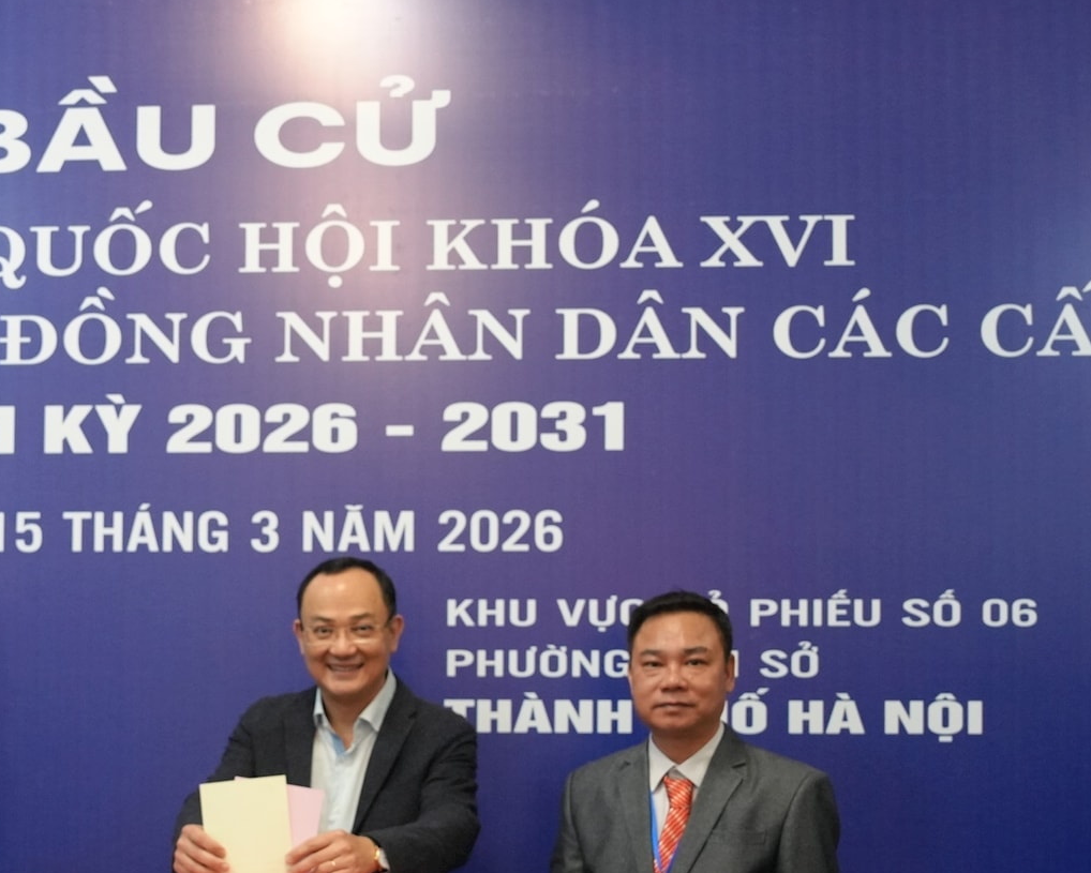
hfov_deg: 27.0
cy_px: 657
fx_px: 2229
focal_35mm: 69
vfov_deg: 22.0
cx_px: 215
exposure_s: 1/160
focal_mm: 26
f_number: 4
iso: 2000
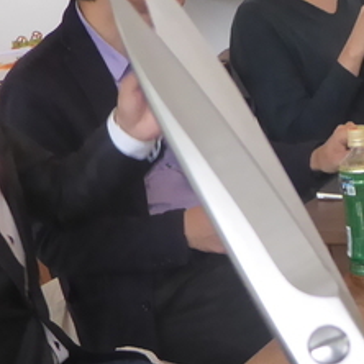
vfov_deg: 16.1
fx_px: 1213
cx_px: 371
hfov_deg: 16.7
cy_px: 482
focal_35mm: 102
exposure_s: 1/50
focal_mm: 4.3
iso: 400
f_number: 3.3
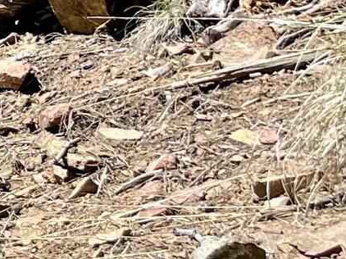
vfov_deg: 7.5
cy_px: -338
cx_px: -612
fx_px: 1848
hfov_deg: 9.1
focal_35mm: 185
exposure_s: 1/2123
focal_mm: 5.1
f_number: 1.6
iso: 32
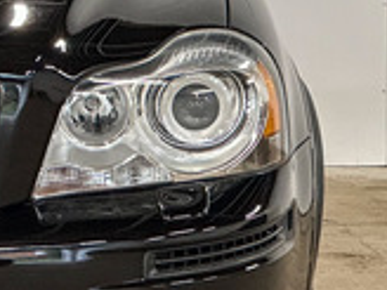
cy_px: 26
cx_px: -337
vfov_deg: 4.9
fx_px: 3410
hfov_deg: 6.3
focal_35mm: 305
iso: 500
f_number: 2.8
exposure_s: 1/50
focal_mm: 9
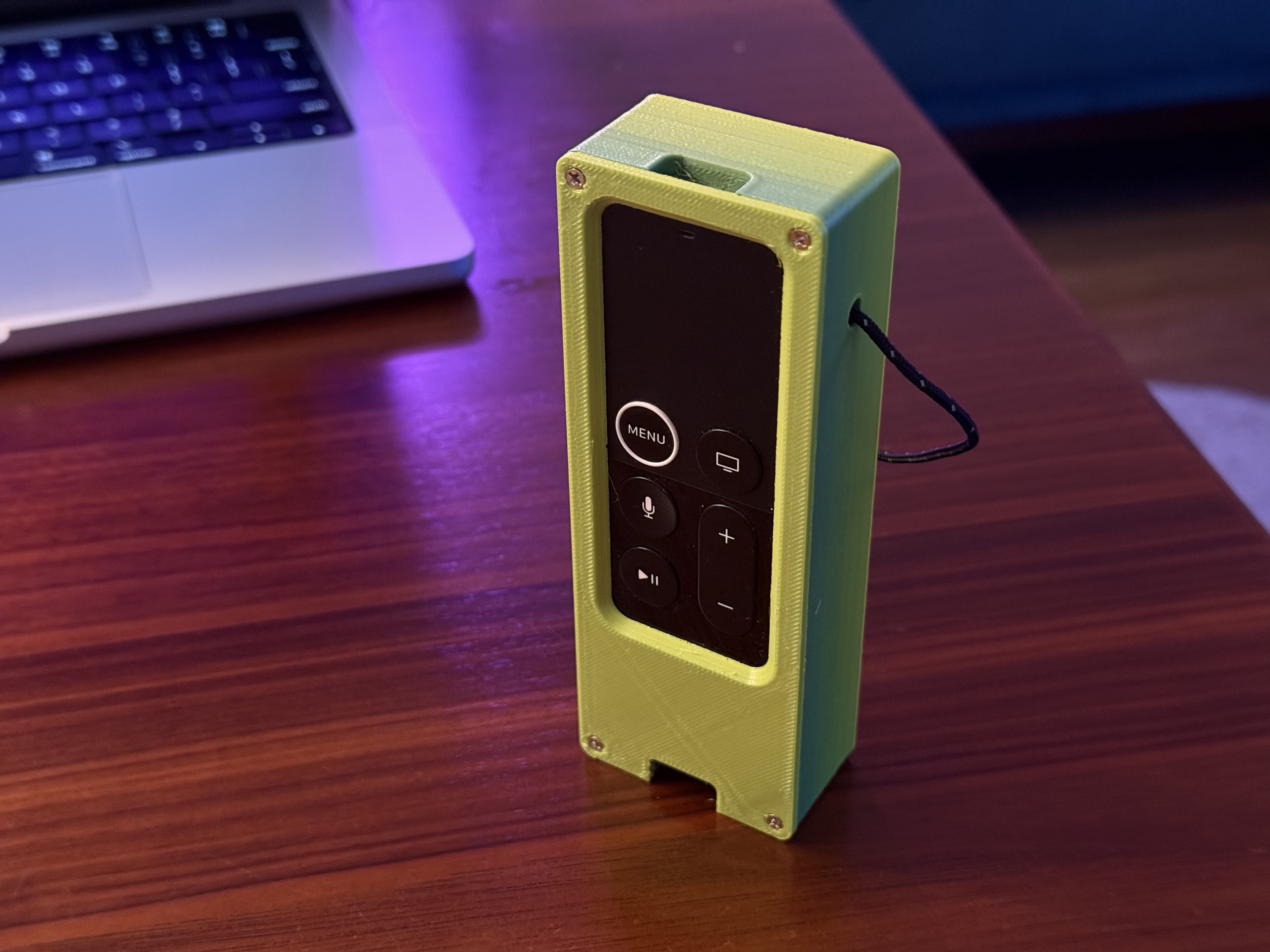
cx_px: 635
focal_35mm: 48
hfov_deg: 39.7
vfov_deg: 30.3
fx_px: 1761
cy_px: 476
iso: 500
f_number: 1.78
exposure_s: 1/36
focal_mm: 6.76
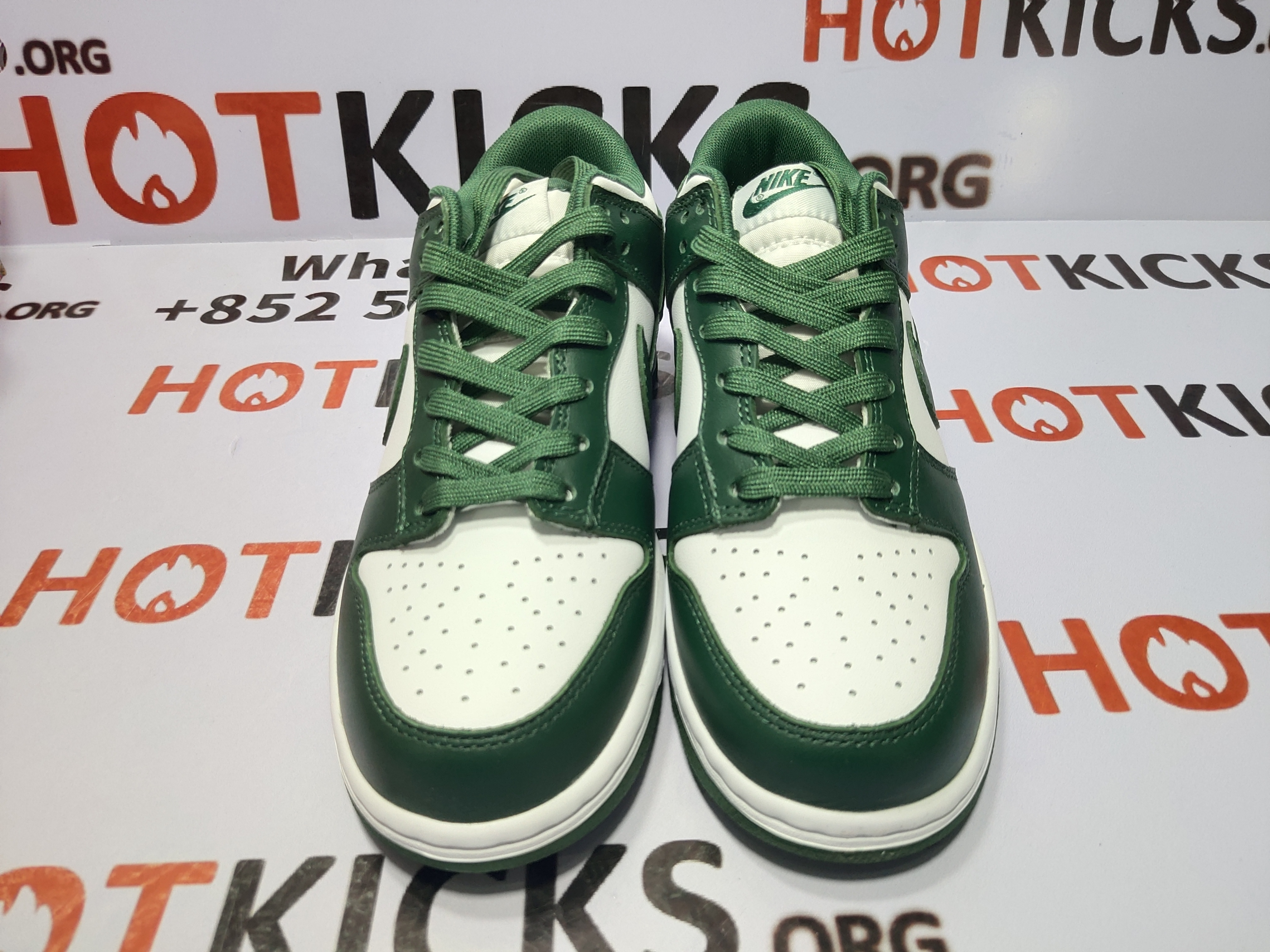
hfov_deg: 60.0
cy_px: 476
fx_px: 1101
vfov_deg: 46.8
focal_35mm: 30
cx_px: 635
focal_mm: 4.35
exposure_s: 1/1529
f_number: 1.79
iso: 50
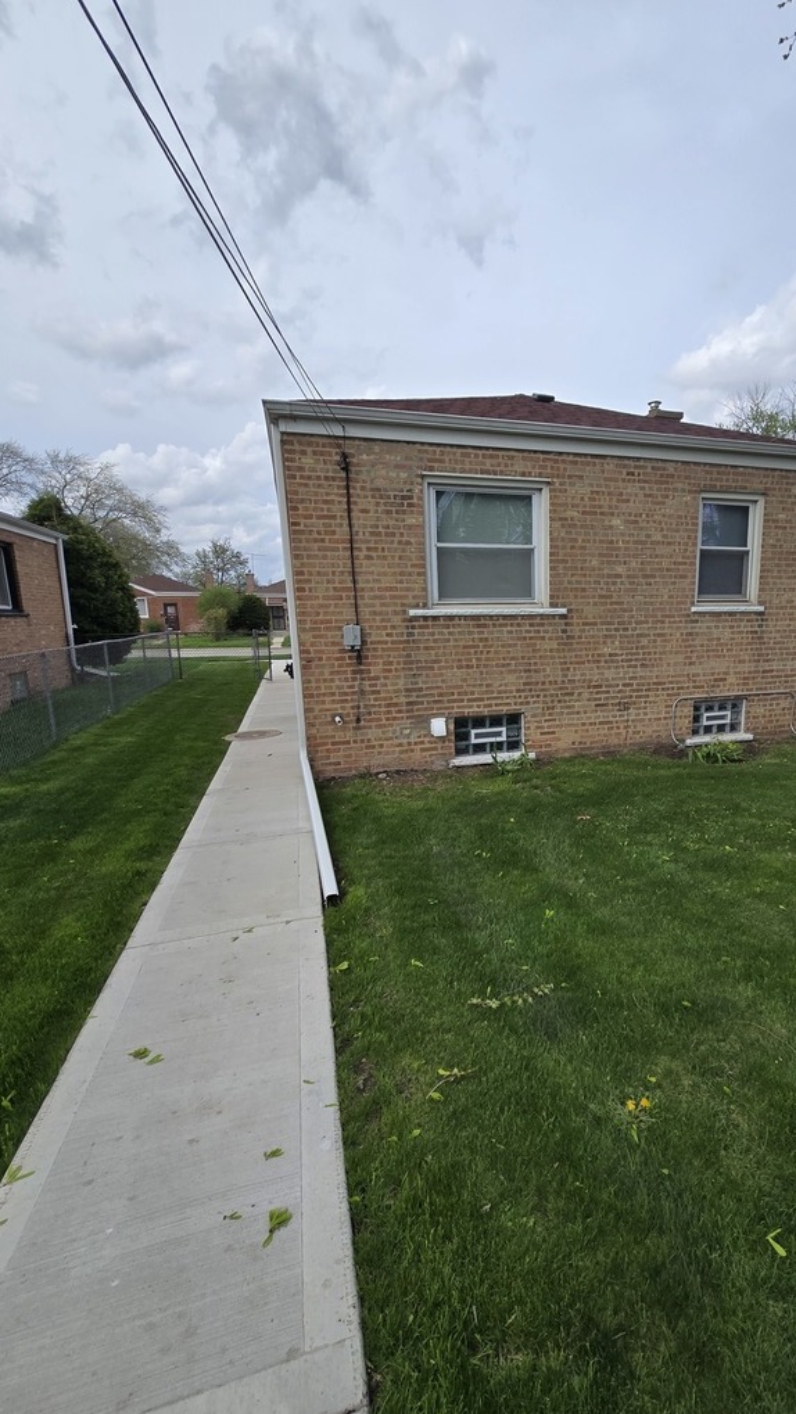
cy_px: 725
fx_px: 563
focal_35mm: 15
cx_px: 506
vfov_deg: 103.0
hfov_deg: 69.2
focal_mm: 2.2
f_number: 2.2
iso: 50
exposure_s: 1/2043
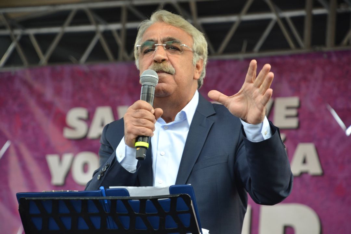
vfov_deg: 6.8
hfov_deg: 10.2
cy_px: 117
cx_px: 176
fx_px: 1974
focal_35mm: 202
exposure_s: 1/125
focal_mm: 135
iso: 500
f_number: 5.6
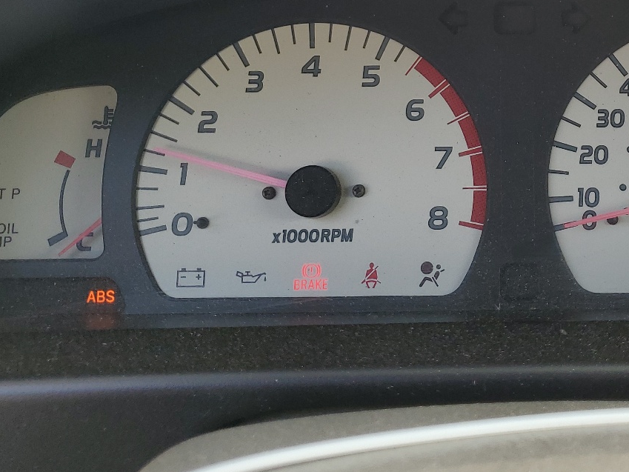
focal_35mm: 49
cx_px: 495
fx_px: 890
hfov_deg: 37.6
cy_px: 84
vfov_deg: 28.9
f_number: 1.5
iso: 50
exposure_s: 1/270
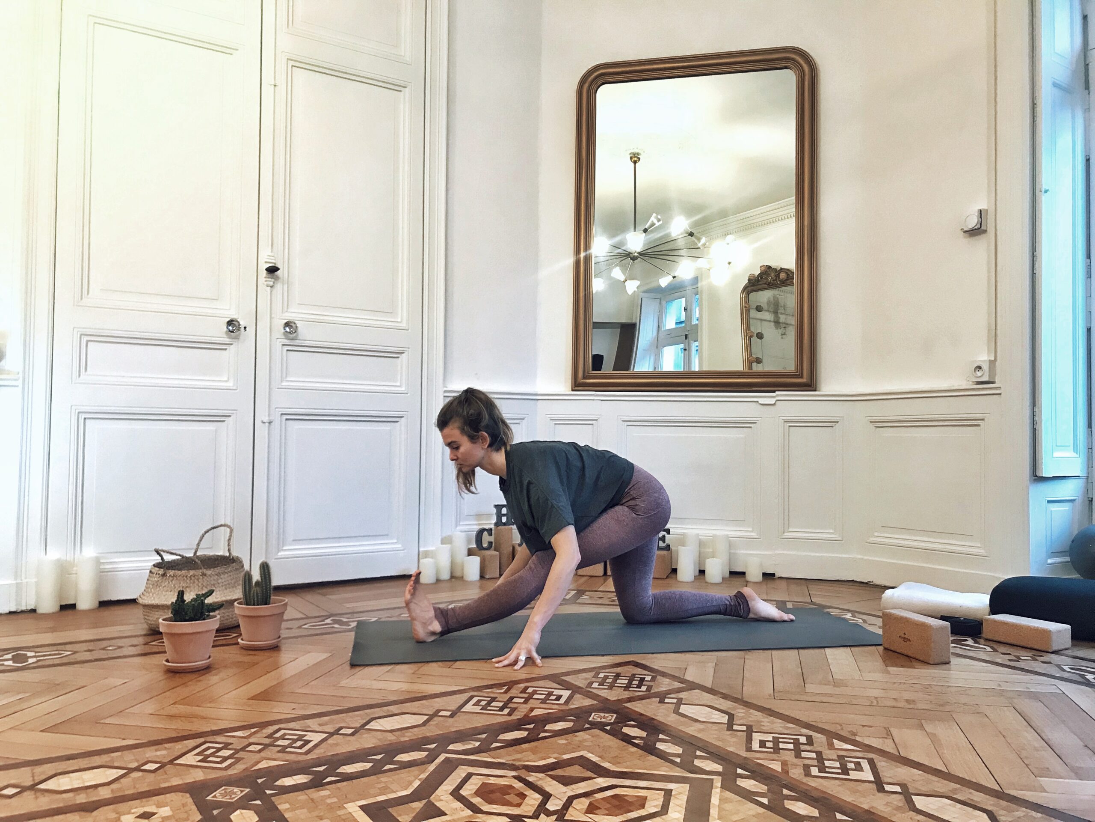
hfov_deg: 63.4
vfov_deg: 49.7
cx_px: 548
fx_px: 886
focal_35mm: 28
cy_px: 411
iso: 64
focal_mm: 3.99
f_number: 1.8
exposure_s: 1/17
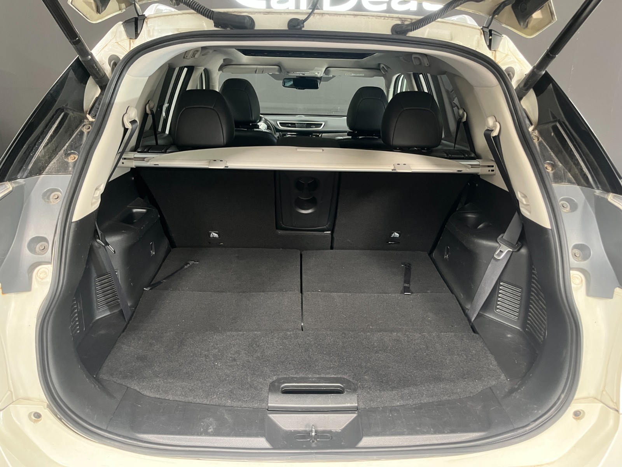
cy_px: 234
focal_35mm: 26
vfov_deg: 53.1
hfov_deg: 67.3
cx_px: 311
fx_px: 467
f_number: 1.6
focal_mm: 5.1
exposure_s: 1/50
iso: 400
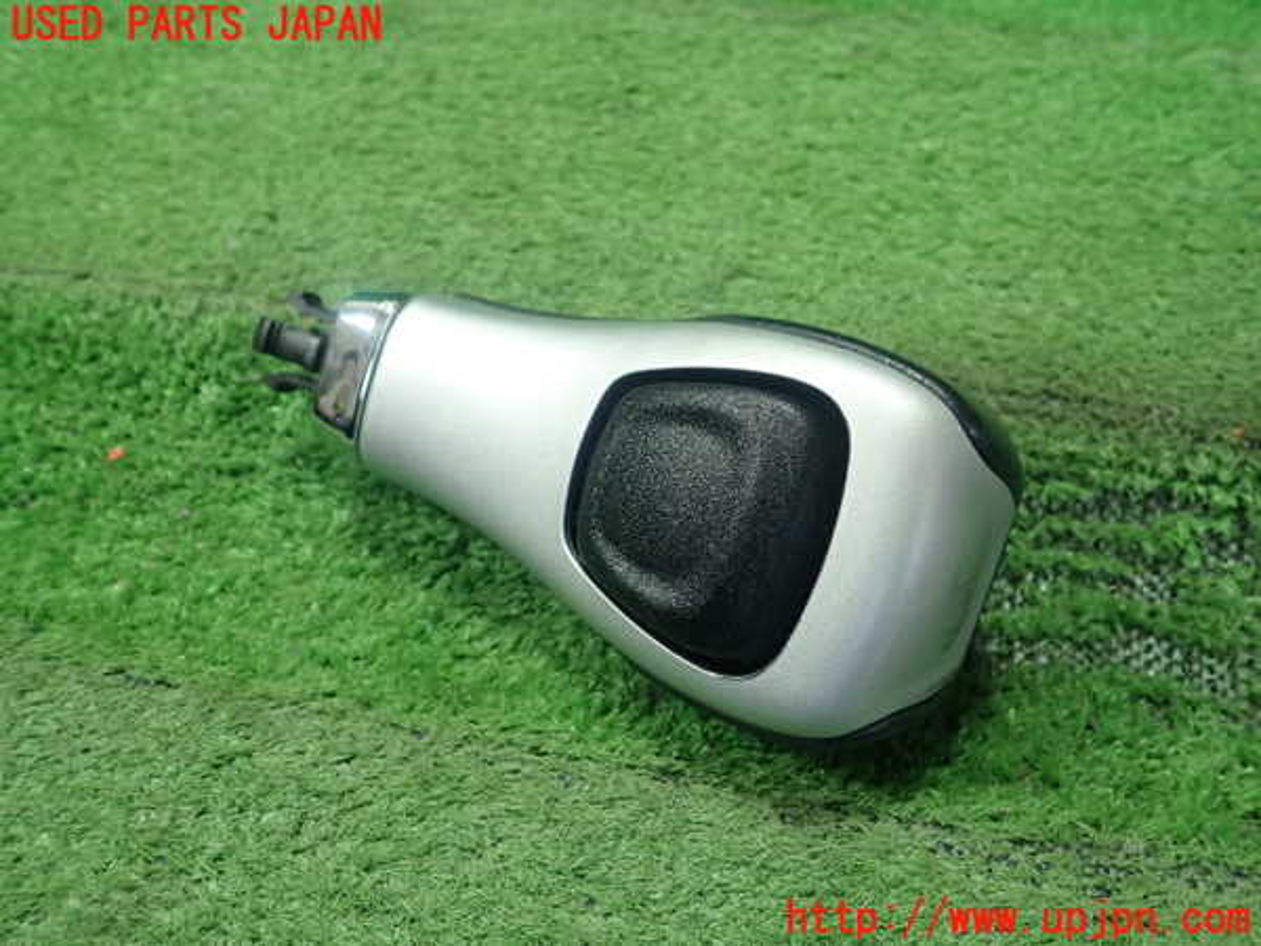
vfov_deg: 46.8
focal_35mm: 30
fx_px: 1093
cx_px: 630
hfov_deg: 60.0
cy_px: 473
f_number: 2.3
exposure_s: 1/125
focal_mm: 5.5
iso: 320
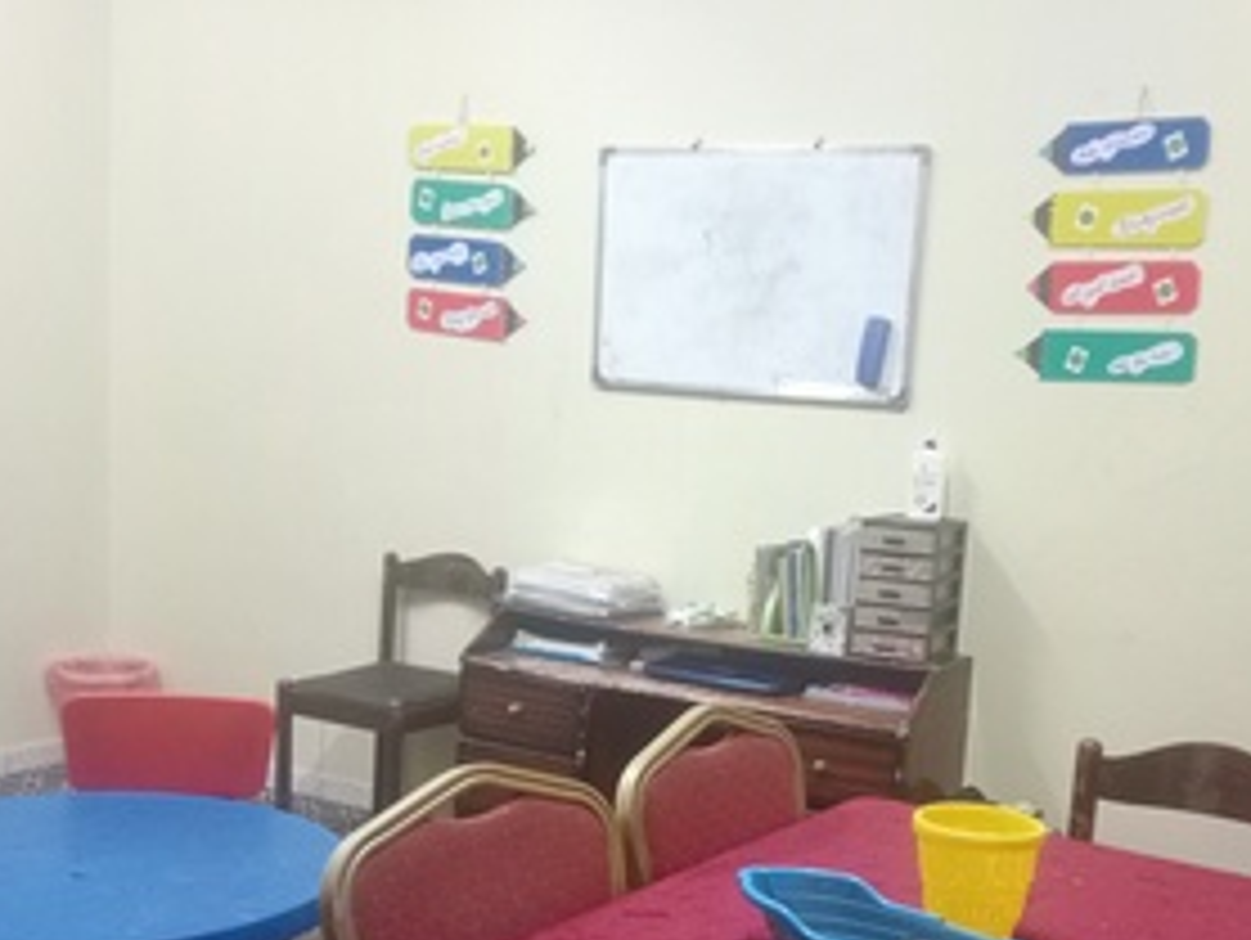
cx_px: 752
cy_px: 650
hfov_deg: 41.0
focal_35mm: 46
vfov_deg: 31.2
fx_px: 1664
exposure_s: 1/33.3
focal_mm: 4.04
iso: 1848
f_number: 1.8
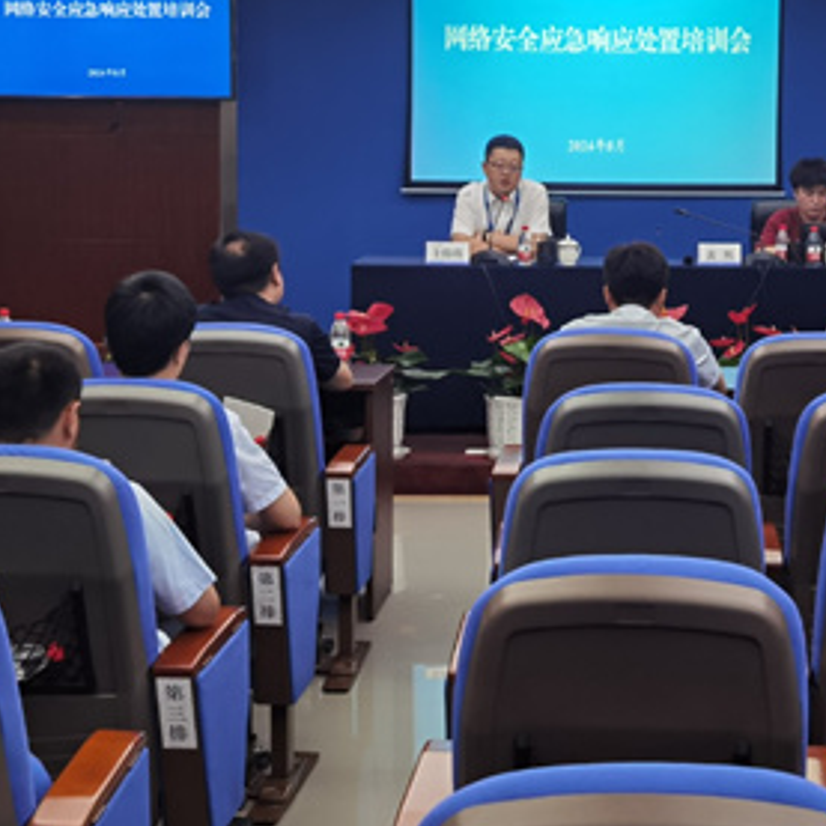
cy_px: 291
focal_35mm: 75
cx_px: 614
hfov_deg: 22.8
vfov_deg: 23.0
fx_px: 2025
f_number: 1.9
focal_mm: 6.71
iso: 50
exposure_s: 1/108
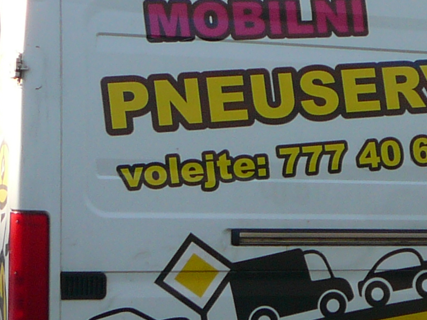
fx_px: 1394
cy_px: 212
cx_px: 512
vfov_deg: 13.1
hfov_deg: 16.7
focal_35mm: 113
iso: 80
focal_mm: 5.2
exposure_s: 1/320
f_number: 2.8
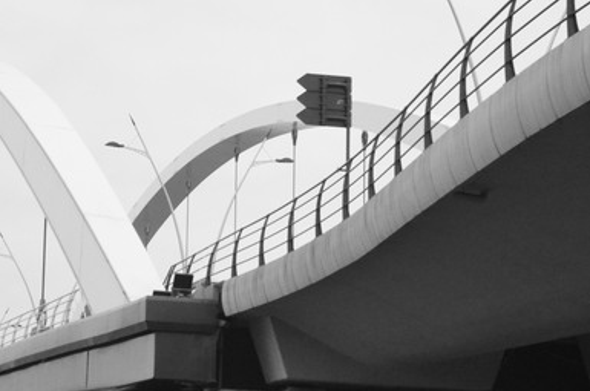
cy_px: 306
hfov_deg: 19.3
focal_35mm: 106
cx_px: 319
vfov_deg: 12.8
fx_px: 1734
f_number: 4
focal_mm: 34
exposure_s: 1/6400
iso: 4000
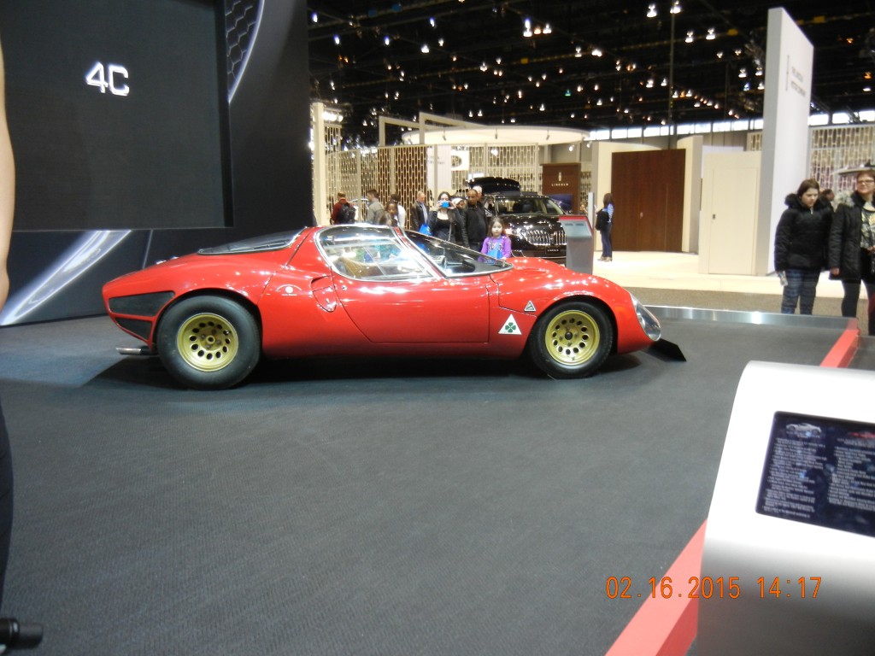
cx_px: 438
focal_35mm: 30
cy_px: 328
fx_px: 758
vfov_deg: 46.8
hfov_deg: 60.0
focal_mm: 5.4
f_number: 3.5
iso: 400
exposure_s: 1/58
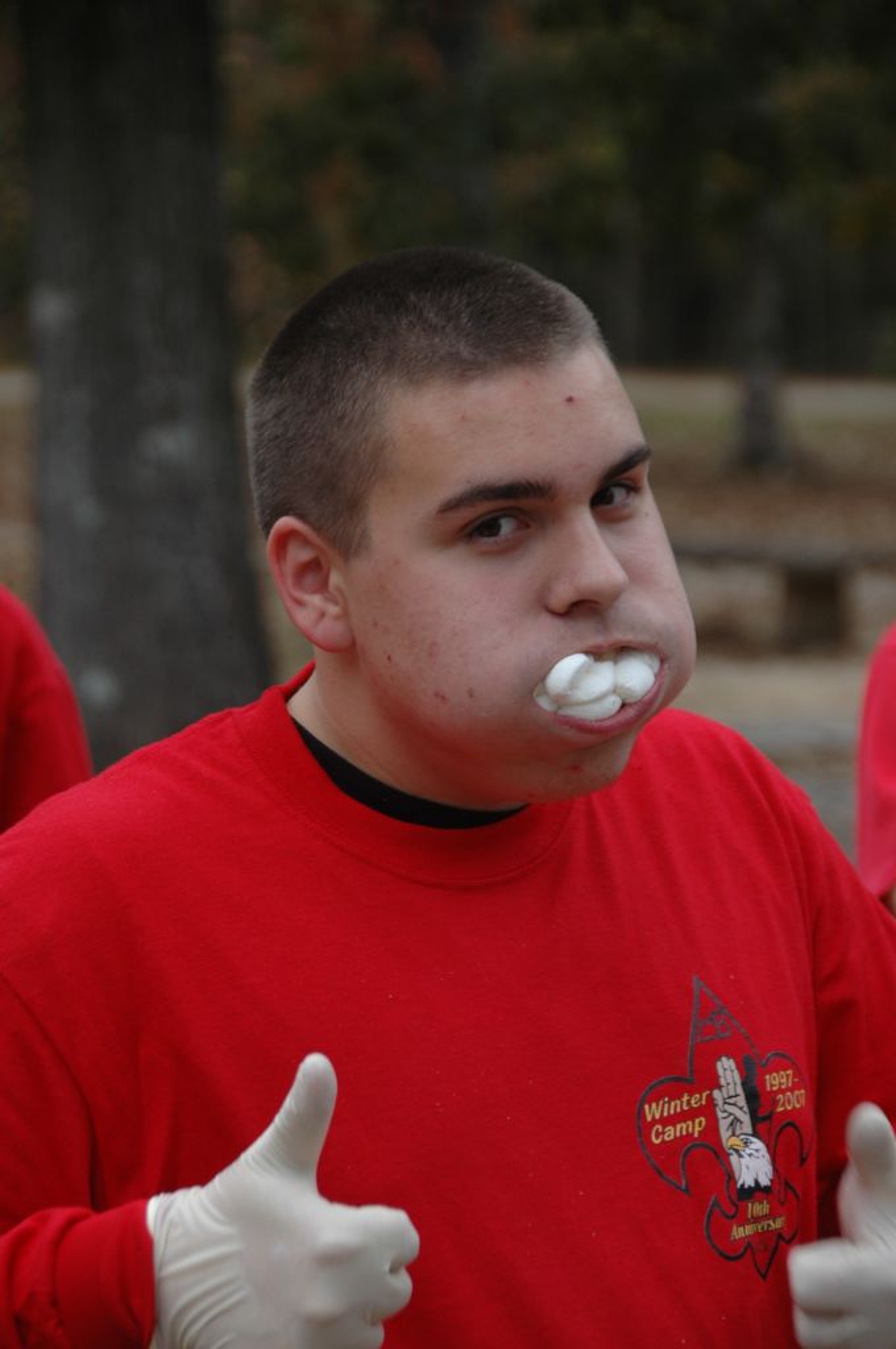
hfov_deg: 8.7
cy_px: 674
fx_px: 5896
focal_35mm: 158
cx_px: 448
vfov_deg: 13.1
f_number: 5.6
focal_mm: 105
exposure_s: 1/160
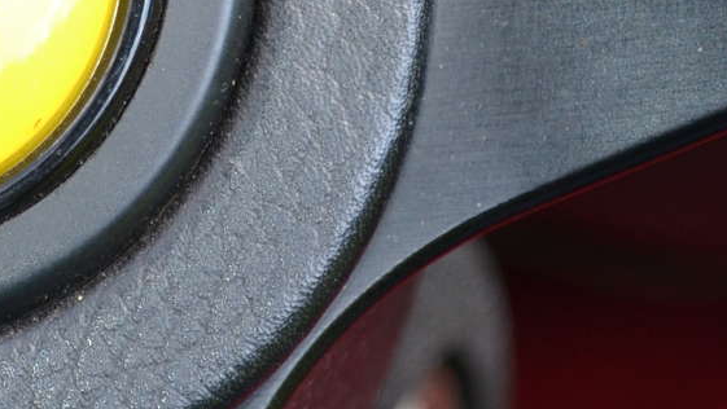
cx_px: -101
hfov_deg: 9.5
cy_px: -42
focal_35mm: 224
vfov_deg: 5.4
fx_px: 4320
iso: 250
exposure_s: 1/125
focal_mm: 40
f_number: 5.3
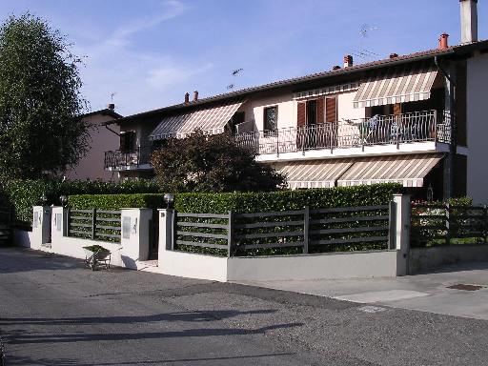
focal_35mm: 38
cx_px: 244
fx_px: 536
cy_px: 183
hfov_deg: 49.0
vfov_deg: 37.7
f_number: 5.6
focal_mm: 5.8
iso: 100
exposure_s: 1/261
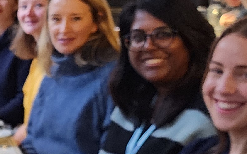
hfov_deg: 15.3
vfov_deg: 10.5
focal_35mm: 124
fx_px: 835
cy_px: 159
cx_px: -147
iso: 640
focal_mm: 6.4
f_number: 1.8
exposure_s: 1/25
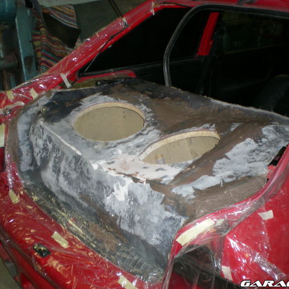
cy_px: 144
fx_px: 425
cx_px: 151
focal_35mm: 45
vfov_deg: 37.6
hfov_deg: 37.5
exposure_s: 1/60
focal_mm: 6.3
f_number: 3.1
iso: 86
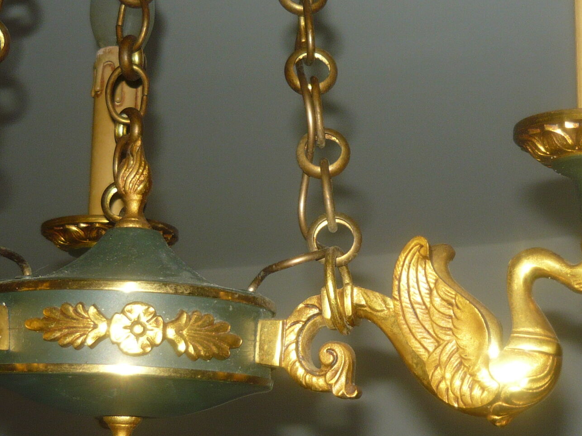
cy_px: 261
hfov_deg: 25.6
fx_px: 1278
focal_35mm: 76
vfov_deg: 19.4
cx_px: 362
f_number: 2.9
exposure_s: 1/30
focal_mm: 6.3
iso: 100
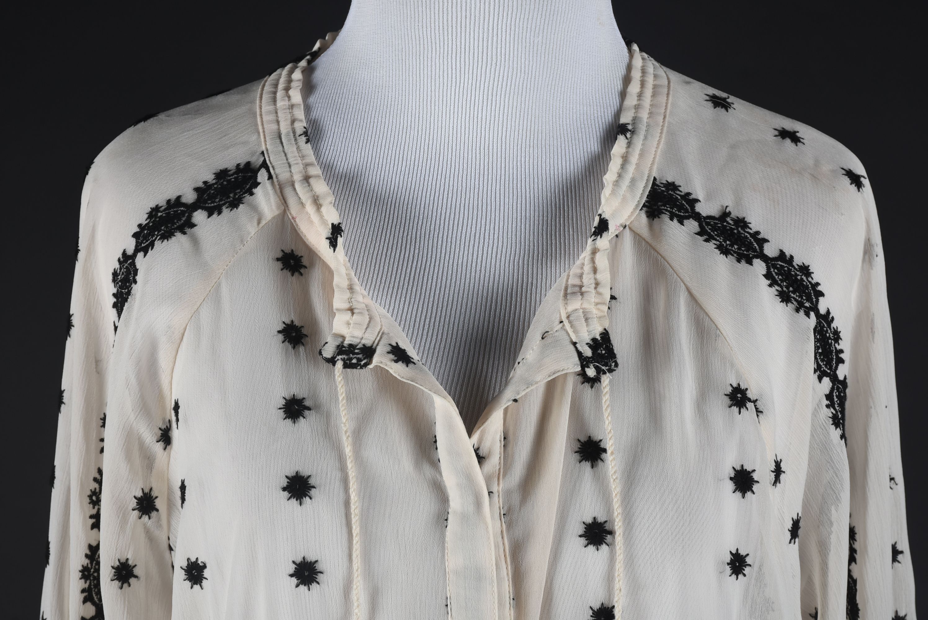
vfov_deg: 13.1
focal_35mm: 105
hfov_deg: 19.4
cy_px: 310
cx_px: 464
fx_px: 2709
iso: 200
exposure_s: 1/125
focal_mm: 70
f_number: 14
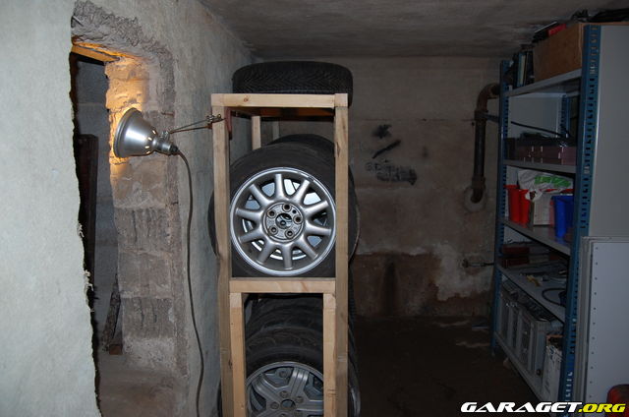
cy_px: 208
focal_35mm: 27
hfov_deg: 67.5
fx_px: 471
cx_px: 314
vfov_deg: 47.7
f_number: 3.5
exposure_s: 1/60
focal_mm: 18
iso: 400
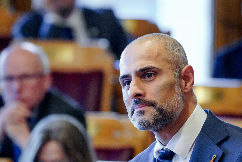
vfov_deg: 1.9
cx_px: 132
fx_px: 4880
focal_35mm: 726
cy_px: 86
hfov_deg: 2.8
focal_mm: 400
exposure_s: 1/250
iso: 6400
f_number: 5.6
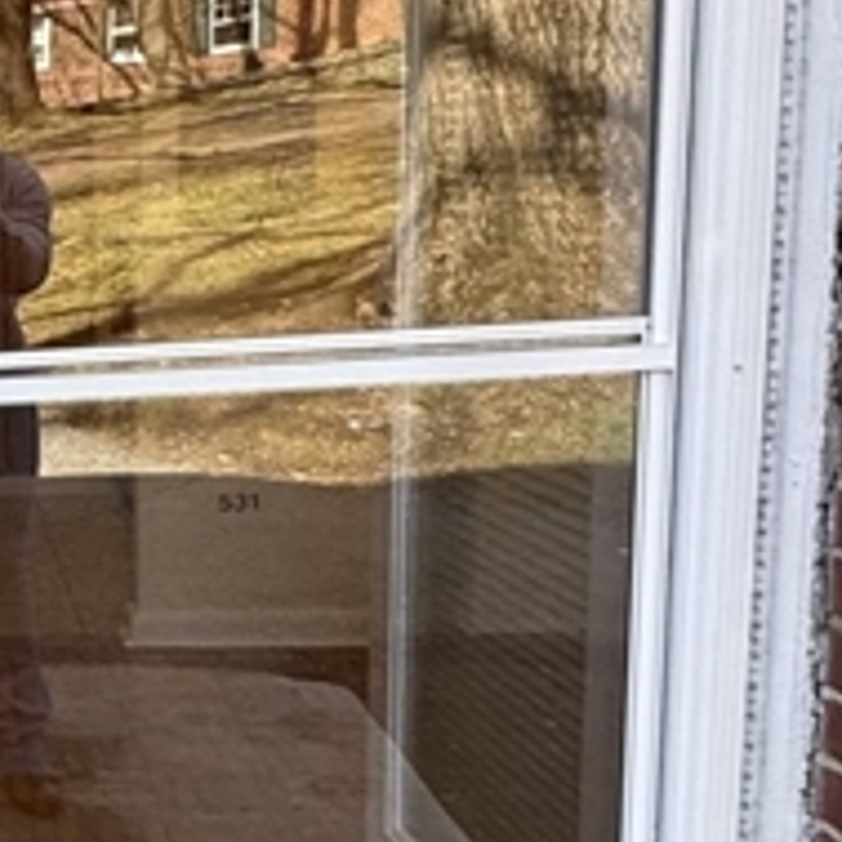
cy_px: 535
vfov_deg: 25.6
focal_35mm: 67
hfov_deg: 18.3
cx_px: -793
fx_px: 1844
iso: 40
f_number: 2.2
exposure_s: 1/99
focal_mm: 2.22
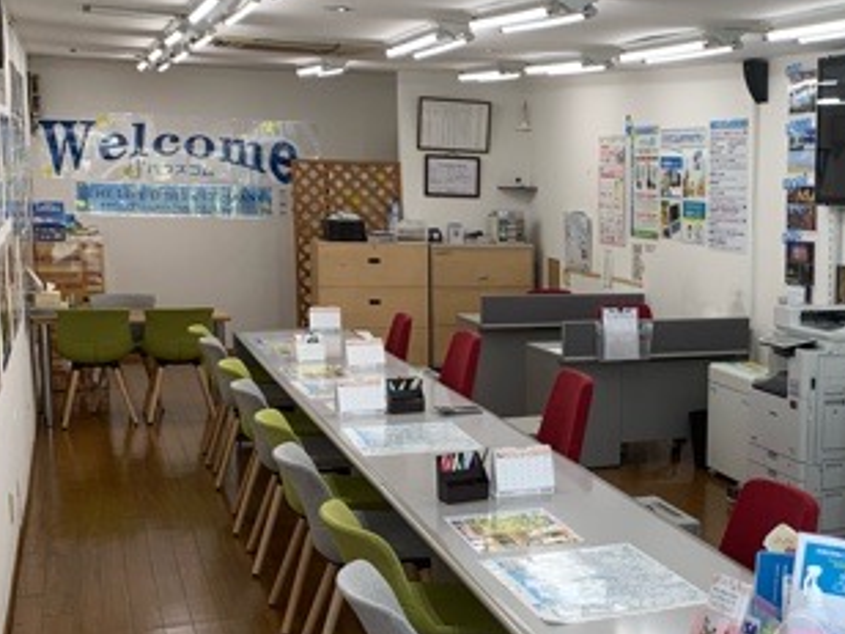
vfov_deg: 26.9
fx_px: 1318
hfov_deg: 33.2
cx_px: 798
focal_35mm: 54
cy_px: 403
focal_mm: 4.25
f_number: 1.8
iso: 32
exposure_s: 1/100
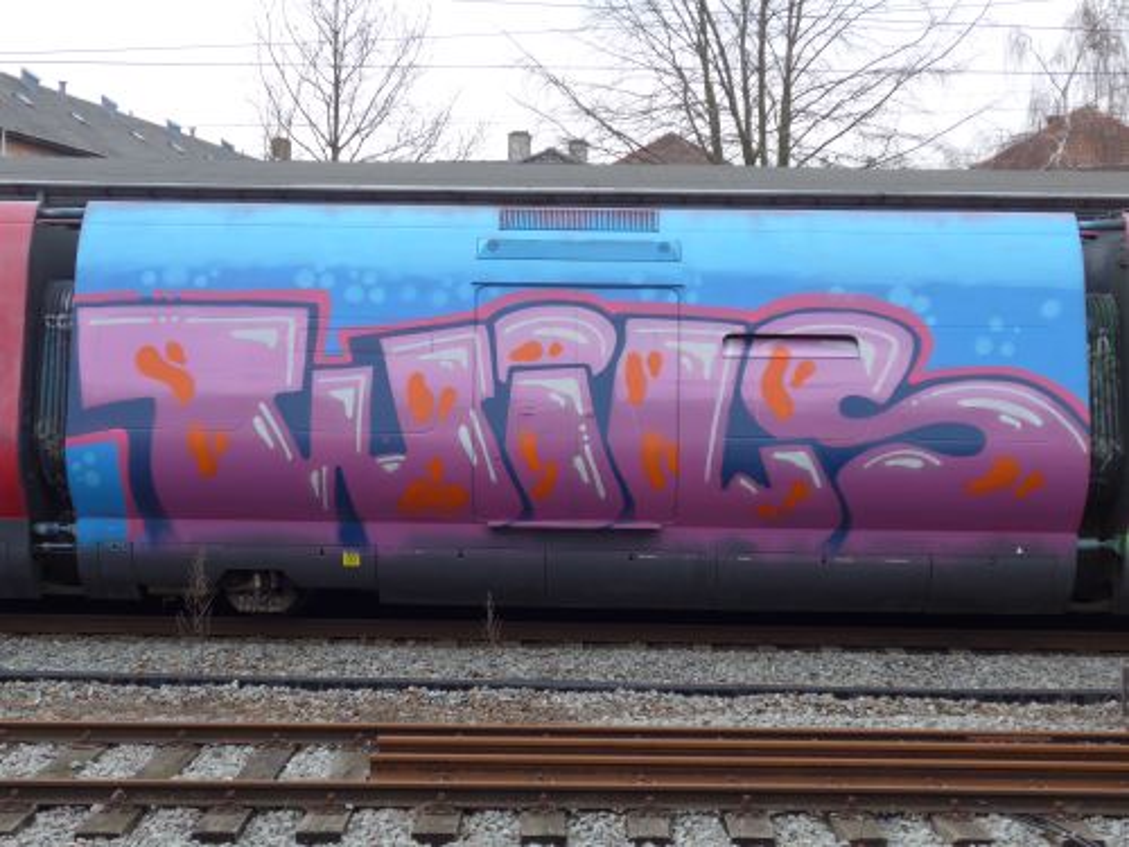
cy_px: 424
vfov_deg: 29.7
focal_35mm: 49
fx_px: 1598
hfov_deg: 38.9
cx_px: 564
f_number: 3.2
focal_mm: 10.1
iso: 80
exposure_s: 1/200
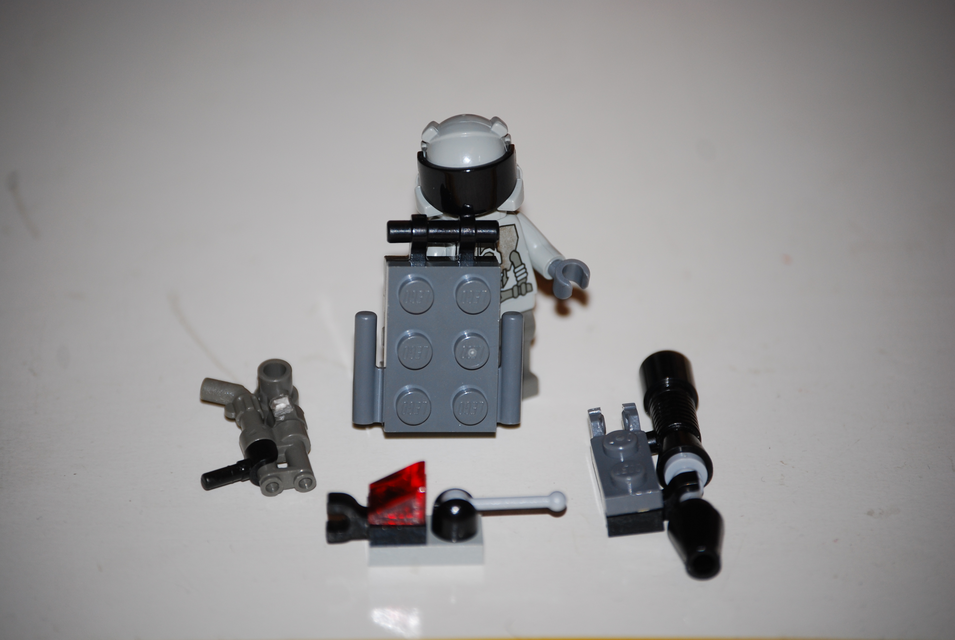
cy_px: 320
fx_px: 4781
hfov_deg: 11.4
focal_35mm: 180
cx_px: 478
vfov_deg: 7.7
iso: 200
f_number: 5
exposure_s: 1/60
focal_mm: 120
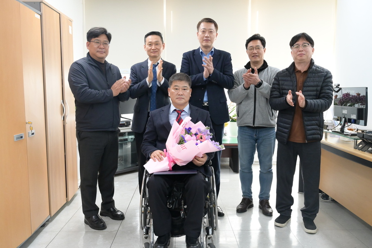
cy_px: 124
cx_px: 186
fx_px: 315
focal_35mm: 30
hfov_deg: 61.1
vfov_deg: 42.9
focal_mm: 30.5
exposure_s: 1/500
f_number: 4.5
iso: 8000
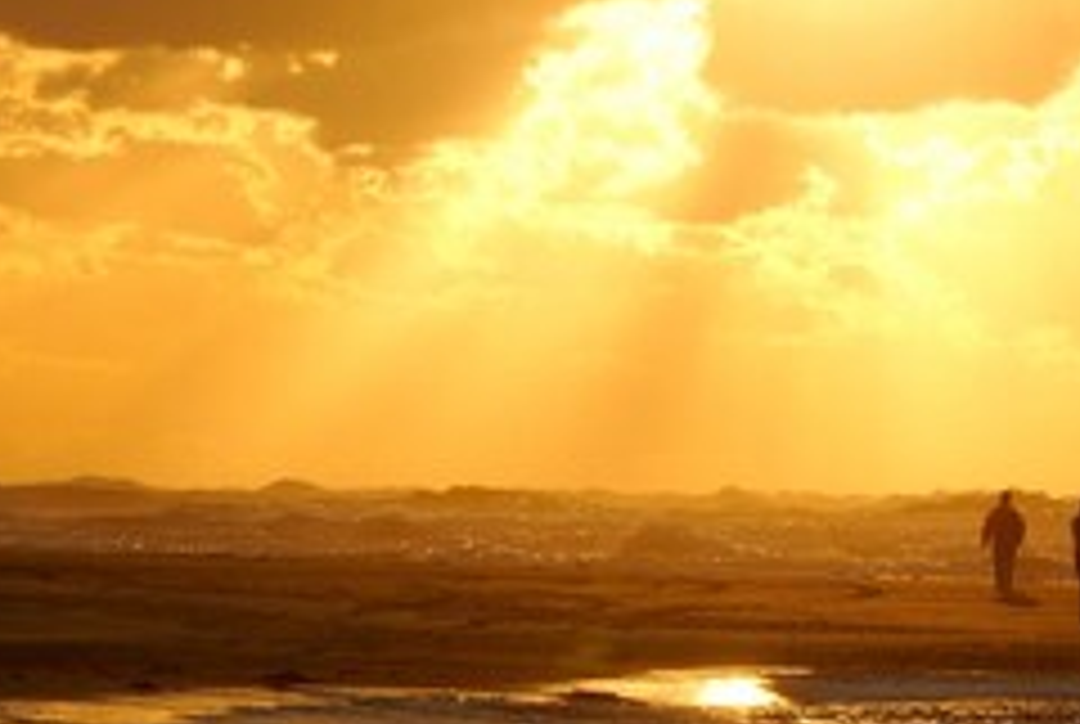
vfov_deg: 3.2
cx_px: 675
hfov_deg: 4.8
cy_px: 319
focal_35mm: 431
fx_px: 12954
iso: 200
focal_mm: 150
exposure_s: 1/250
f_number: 10
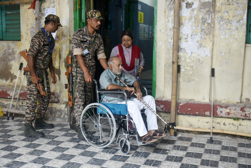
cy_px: 84
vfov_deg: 30.5
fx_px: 307
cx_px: 126
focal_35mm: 44
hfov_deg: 44.5
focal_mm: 44
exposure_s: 1/250
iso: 2000
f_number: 4
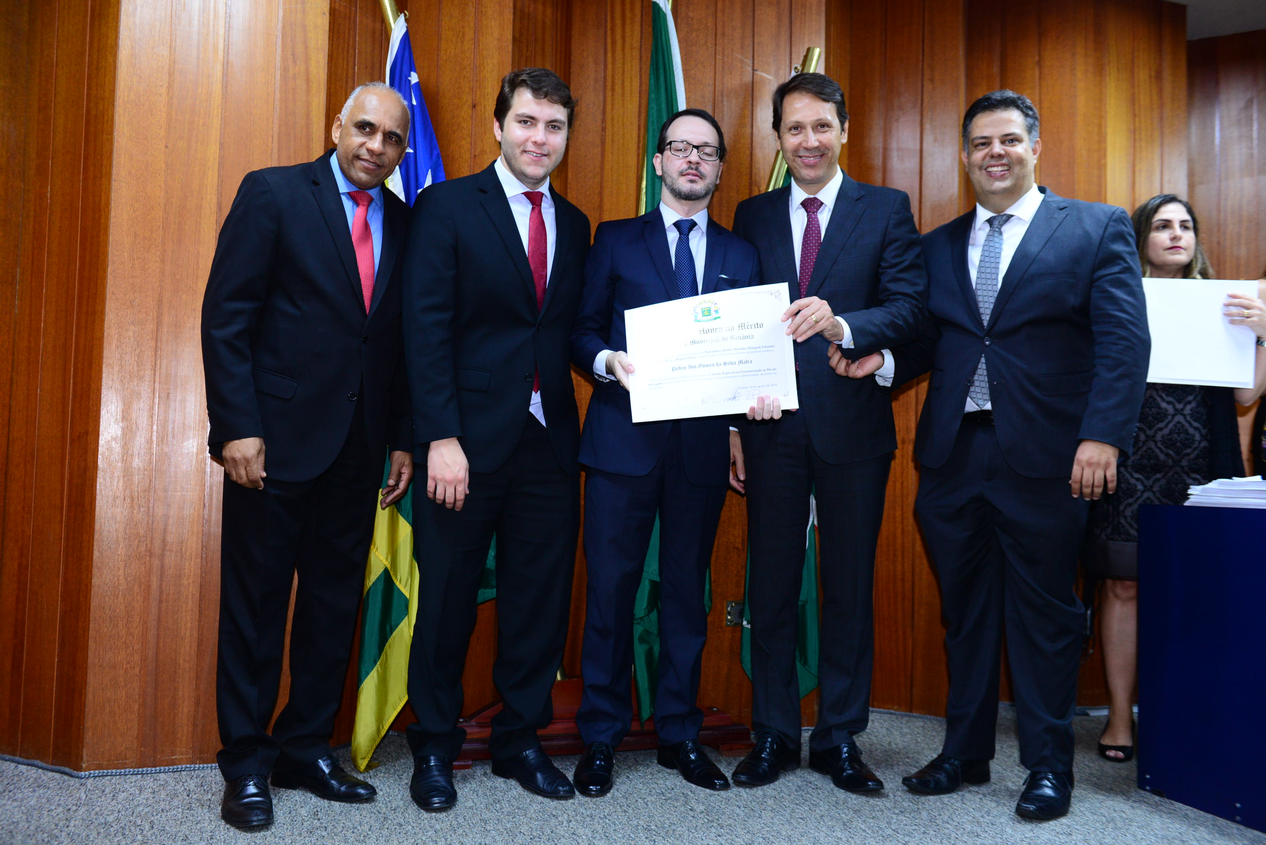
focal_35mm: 32
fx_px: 1126
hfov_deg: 58.7
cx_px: 633
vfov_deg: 41.1
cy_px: 422
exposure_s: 1/60
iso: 1600
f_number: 3.5
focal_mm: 32
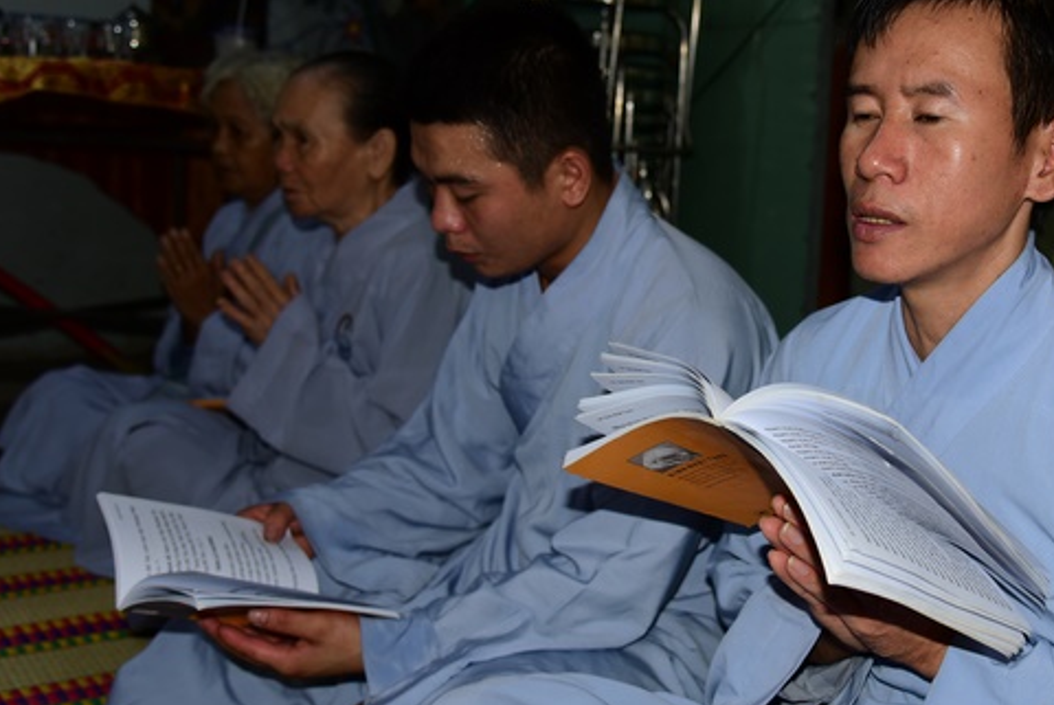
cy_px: 332
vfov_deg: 29.3
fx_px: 1348
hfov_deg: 42.3
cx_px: 670
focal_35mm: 46
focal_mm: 34
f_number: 4
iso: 320
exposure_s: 1/60
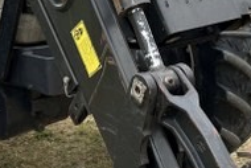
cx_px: 133
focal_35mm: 105
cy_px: -40
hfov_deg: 19.4
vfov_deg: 12.7
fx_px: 733
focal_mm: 6.86
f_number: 1.78
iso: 80
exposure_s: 1/829
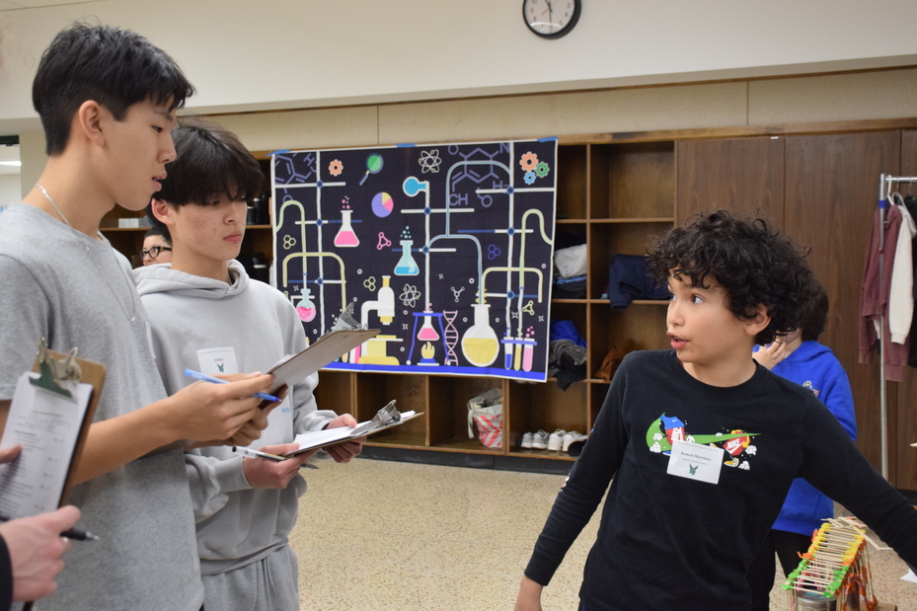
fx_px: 1095
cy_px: 302
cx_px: 463
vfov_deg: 31.2
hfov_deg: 45.4
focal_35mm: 43
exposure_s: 1/60
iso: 1250
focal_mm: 26
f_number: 3.8
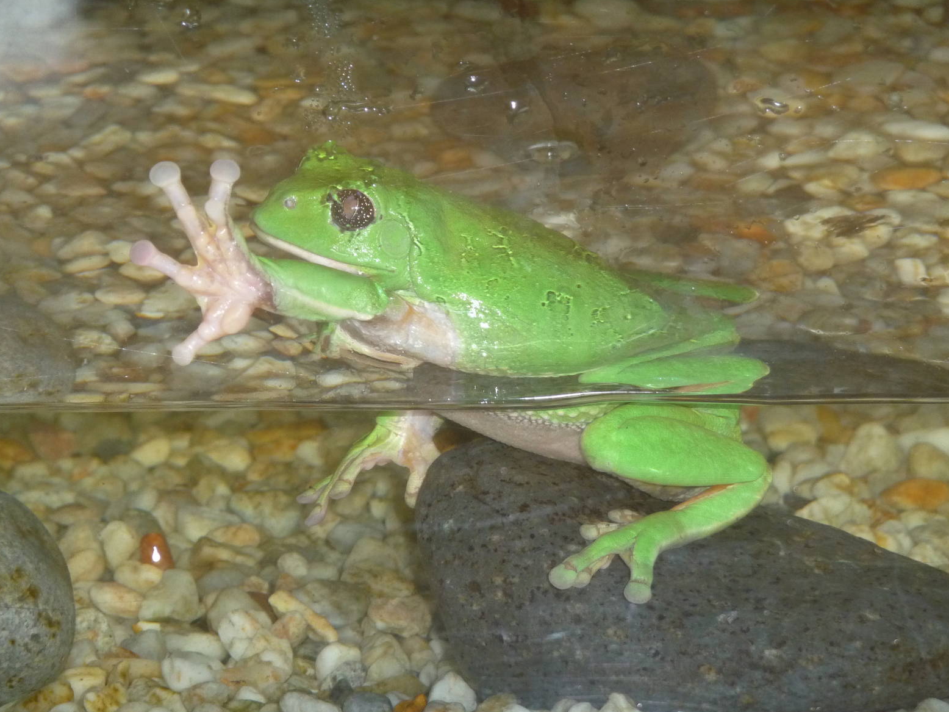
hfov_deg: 6.9
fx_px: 7896
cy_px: 350
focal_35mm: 288
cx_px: 474
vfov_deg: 5.2
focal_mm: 47
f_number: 4.9
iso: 320
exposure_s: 1/60
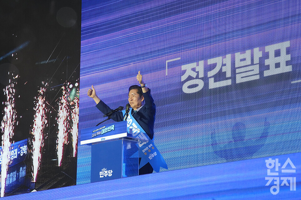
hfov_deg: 15.4
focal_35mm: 133
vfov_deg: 10.3
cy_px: 100
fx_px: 1112
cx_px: 150
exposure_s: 1/160
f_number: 10
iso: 3200
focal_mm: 133
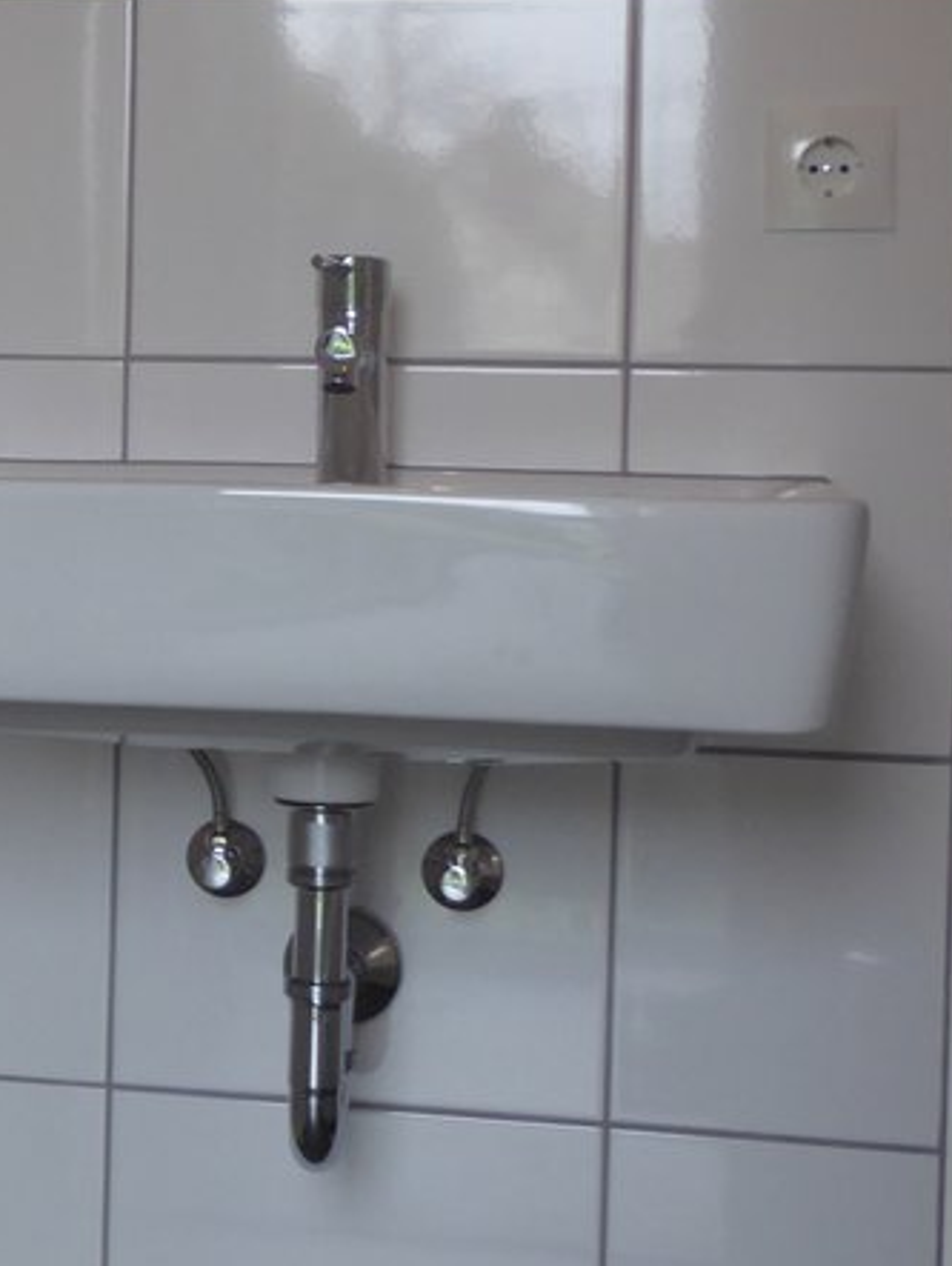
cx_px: -237
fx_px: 3369
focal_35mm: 92
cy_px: 494
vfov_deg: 21.3
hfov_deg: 15.4
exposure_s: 1/60
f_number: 3.6
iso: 160
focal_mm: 5.8
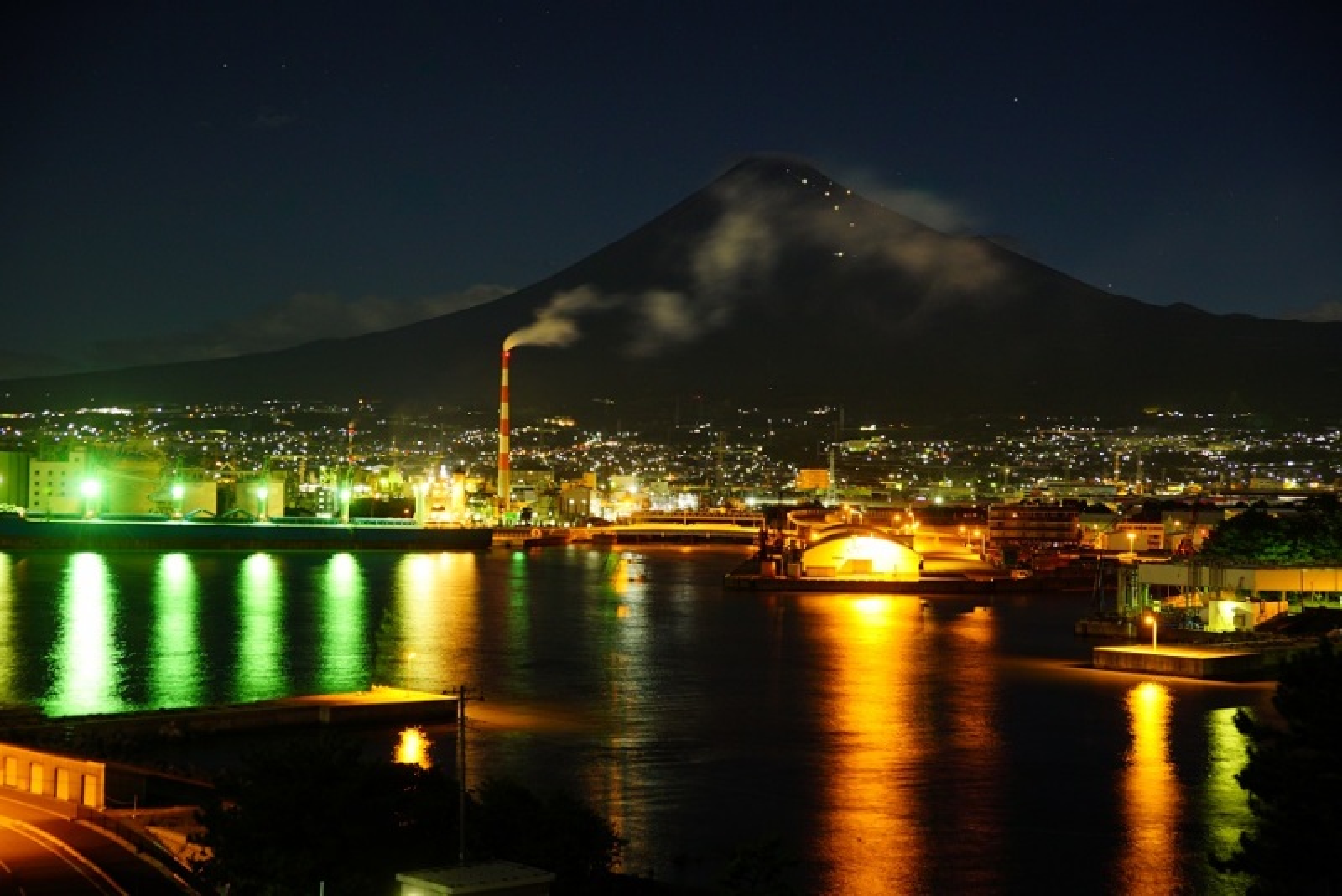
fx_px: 2051
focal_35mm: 55
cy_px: 448
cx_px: 671
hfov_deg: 36.2
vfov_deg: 24.6
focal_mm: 55
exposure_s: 4
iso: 200
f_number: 3.5
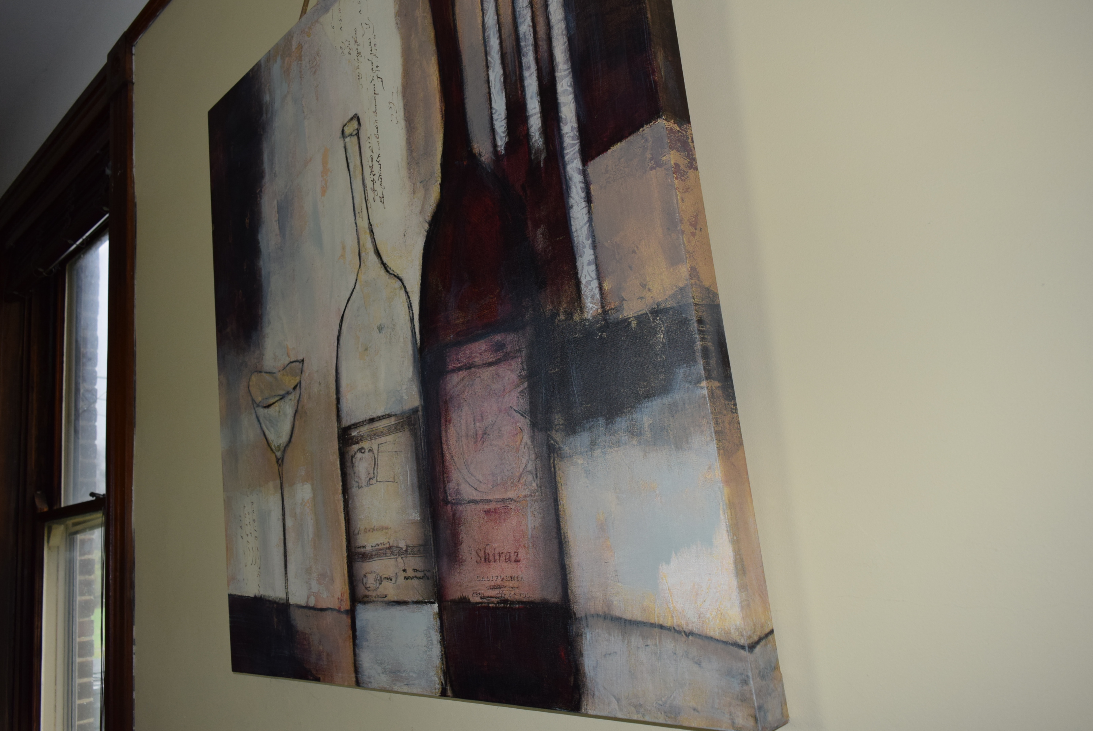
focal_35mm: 27
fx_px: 820
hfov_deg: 67.3
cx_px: 546
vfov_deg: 48.0
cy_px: 366
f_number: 5
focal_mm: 18
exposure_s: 1/100
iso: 800
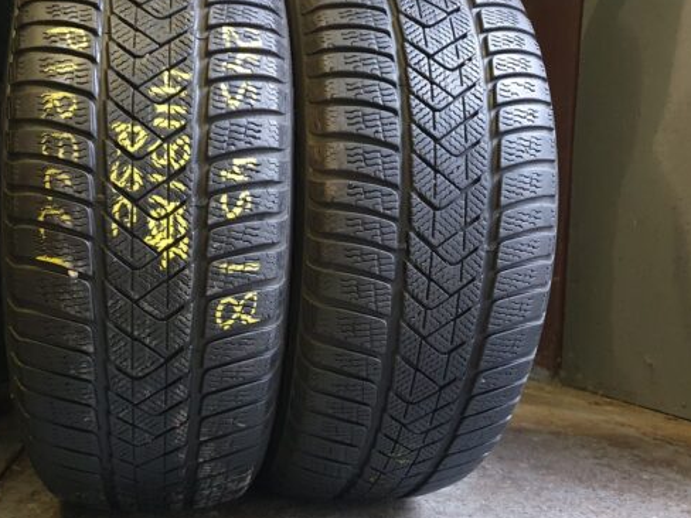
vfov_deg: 44.0
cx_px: 273
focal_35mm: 32
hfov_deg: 56.3
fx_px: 639
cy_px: 301
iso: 500
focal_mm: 4.32
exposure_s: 1/13
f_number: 1.5
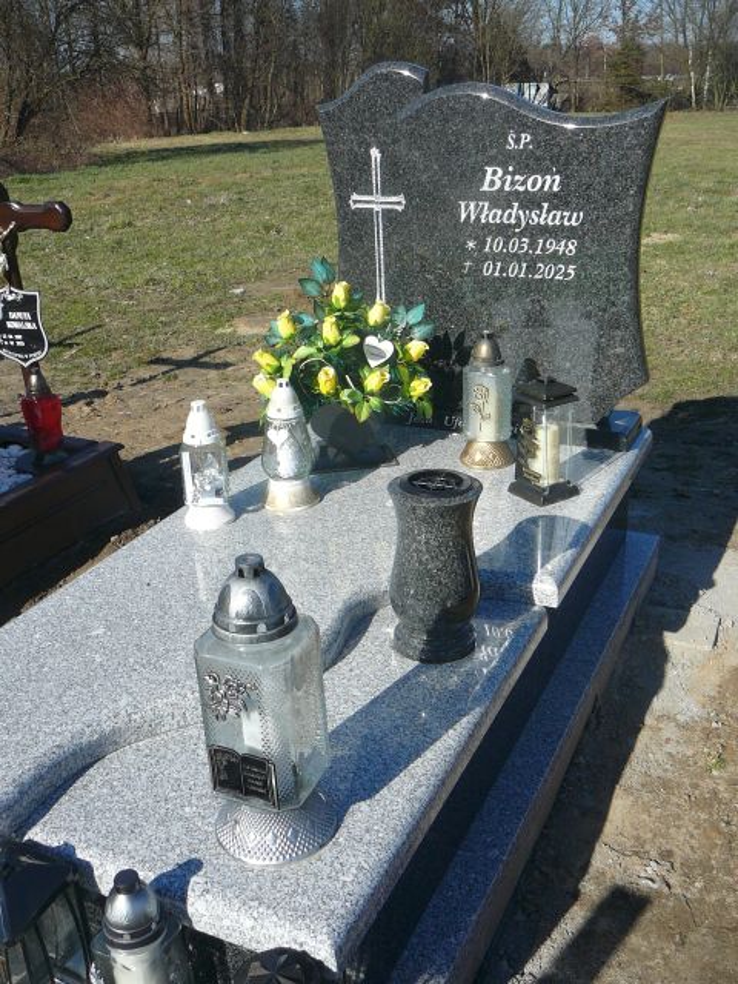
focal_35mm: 35
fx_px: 995
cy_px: 492
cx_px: 369
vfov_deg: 52.6
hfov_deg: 40.7
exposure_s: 1/400
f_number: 5
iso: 80
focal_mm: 5.2
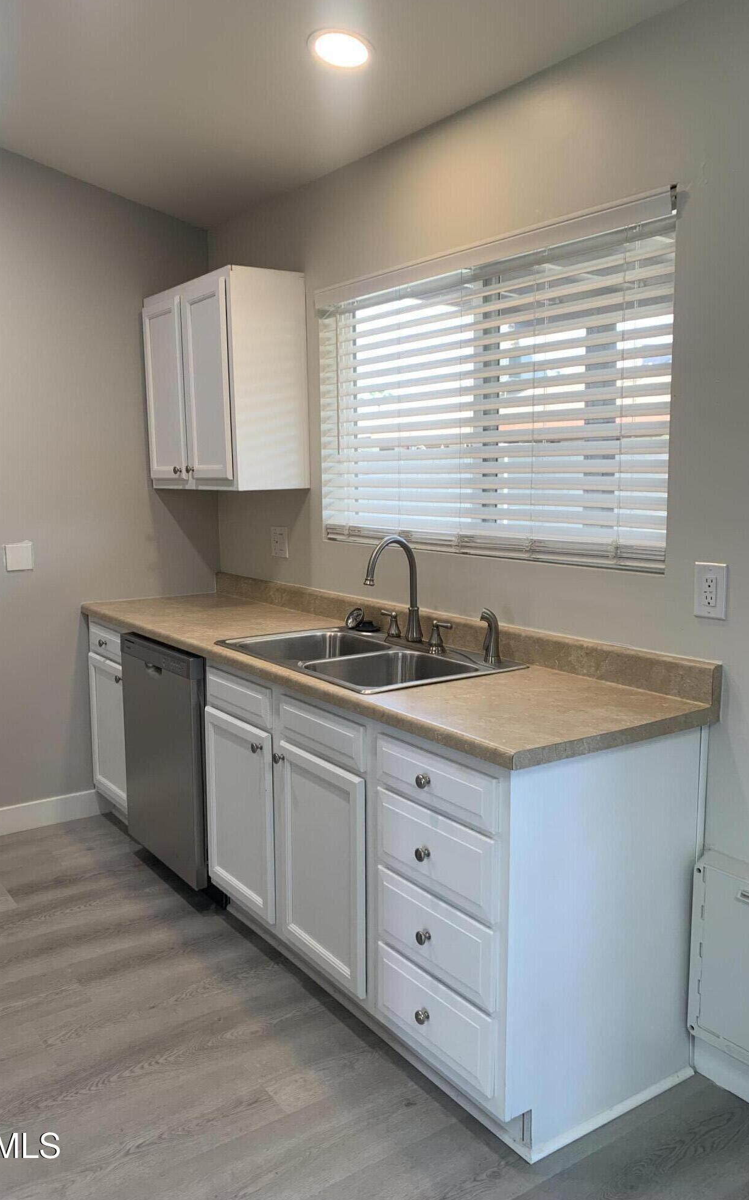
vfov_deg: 66.5
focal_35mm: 28
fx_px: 915
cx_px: 312
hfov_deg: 44.4
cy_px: 592
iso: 64
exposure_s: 1/120
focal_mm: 4.25
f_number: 1.8
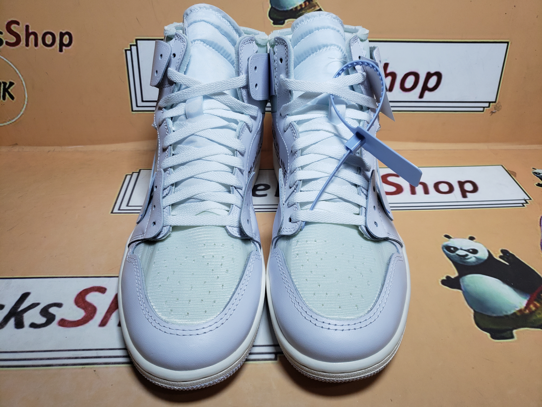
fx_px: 407
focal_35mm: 26
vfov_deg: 53.1
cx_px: 271
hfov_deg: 67.3
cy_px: 204
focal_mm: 4.3
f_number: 1.5
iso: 50
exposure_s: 1/850
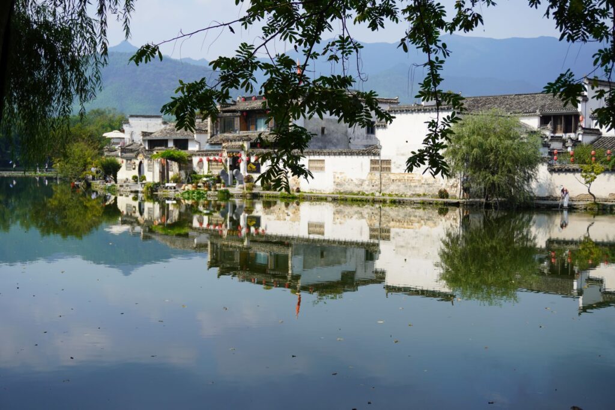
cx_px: 308
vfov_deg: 28.1
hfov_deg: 41.1
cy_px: 205
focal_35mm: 48
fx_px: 820
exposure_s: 1/500
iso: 100
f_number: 5.6
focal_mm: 32
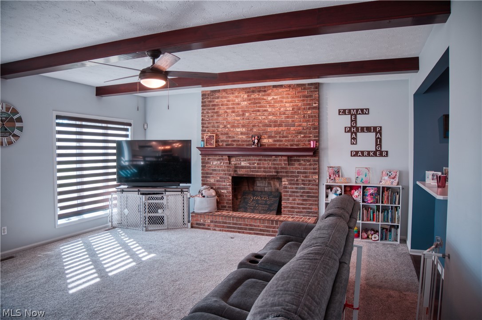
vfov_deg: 53.0
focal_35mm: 24
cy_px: 160
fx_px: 321
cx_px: 241
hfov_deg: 73.8
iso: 100
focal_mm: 16
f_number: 3.5
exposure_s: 1/125
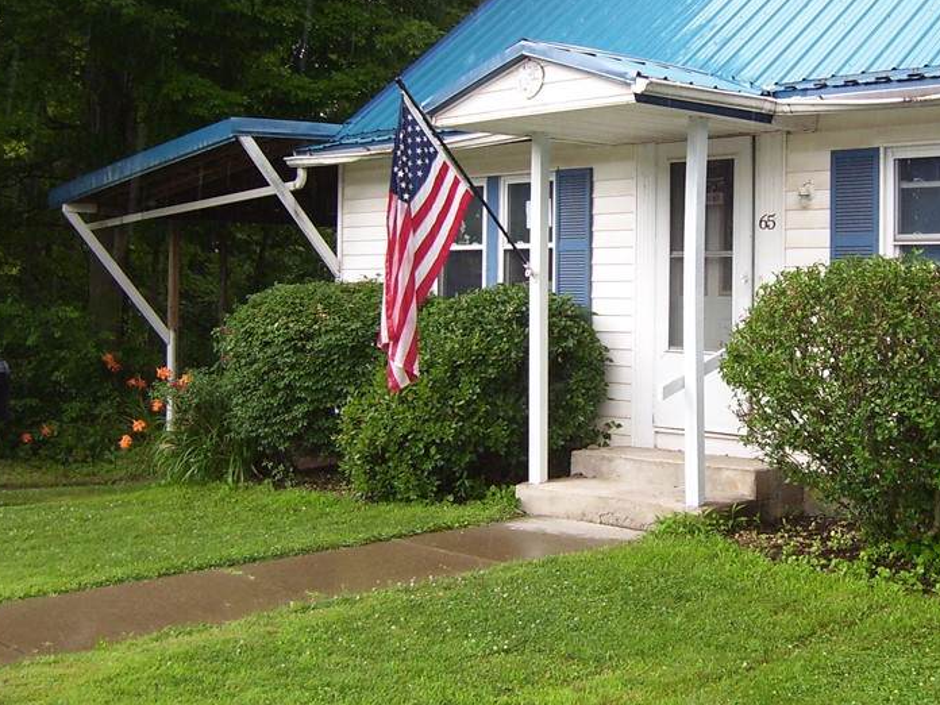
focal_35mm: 50
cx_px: 674
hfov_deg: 37.5
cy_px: 231
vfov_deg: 28.9
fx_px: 1358
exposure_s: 1/180
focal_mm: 5.6
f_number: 2.7
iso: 80
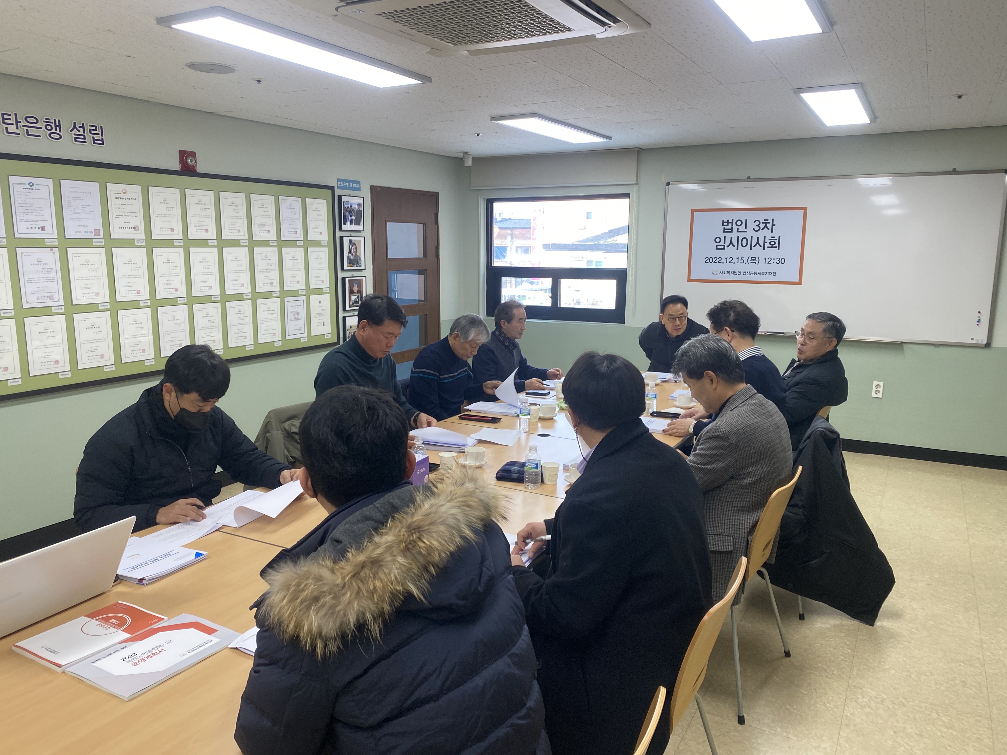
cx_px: 504
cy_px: 378
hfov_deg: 67.3
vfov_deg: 53.1
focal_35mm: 26
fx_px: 756
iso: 100
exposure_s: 1/120
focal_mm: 4.25
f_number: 1.8
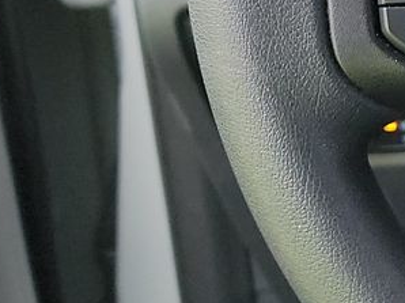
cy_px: -64
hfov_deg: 13.2
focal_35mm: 129
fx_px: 1508
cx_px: 806
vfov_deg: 11.3
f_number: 1.8
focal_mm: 6.7
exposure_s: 1/59
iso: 642
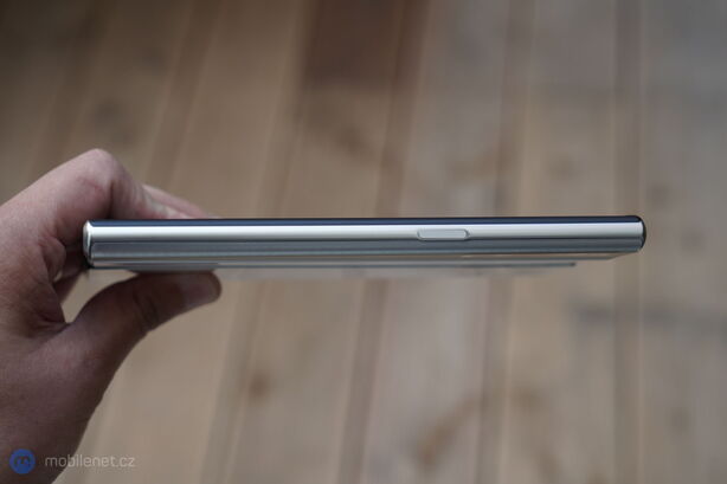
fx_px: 1413
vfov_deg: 19.4
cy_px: 242
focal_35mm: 70
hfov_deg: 28.9
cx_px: 364
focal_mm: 70
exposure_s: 1/250
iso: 400
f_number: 6.3
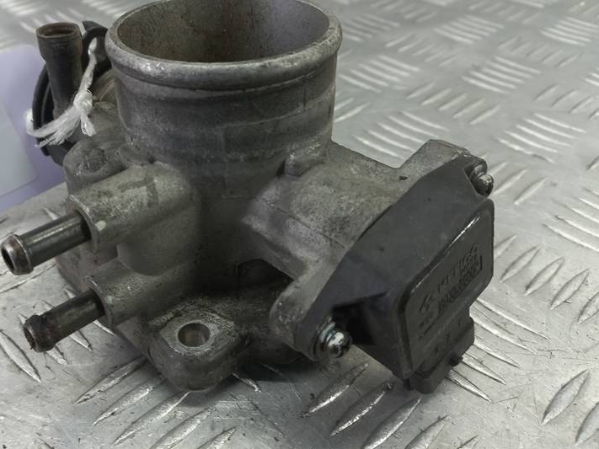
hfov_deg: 50.6
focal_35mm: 36
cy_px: 202
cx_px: 208
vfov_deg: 39.6
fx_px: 623
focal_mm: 4.6
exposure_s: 1/50
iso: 80
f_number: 1.8
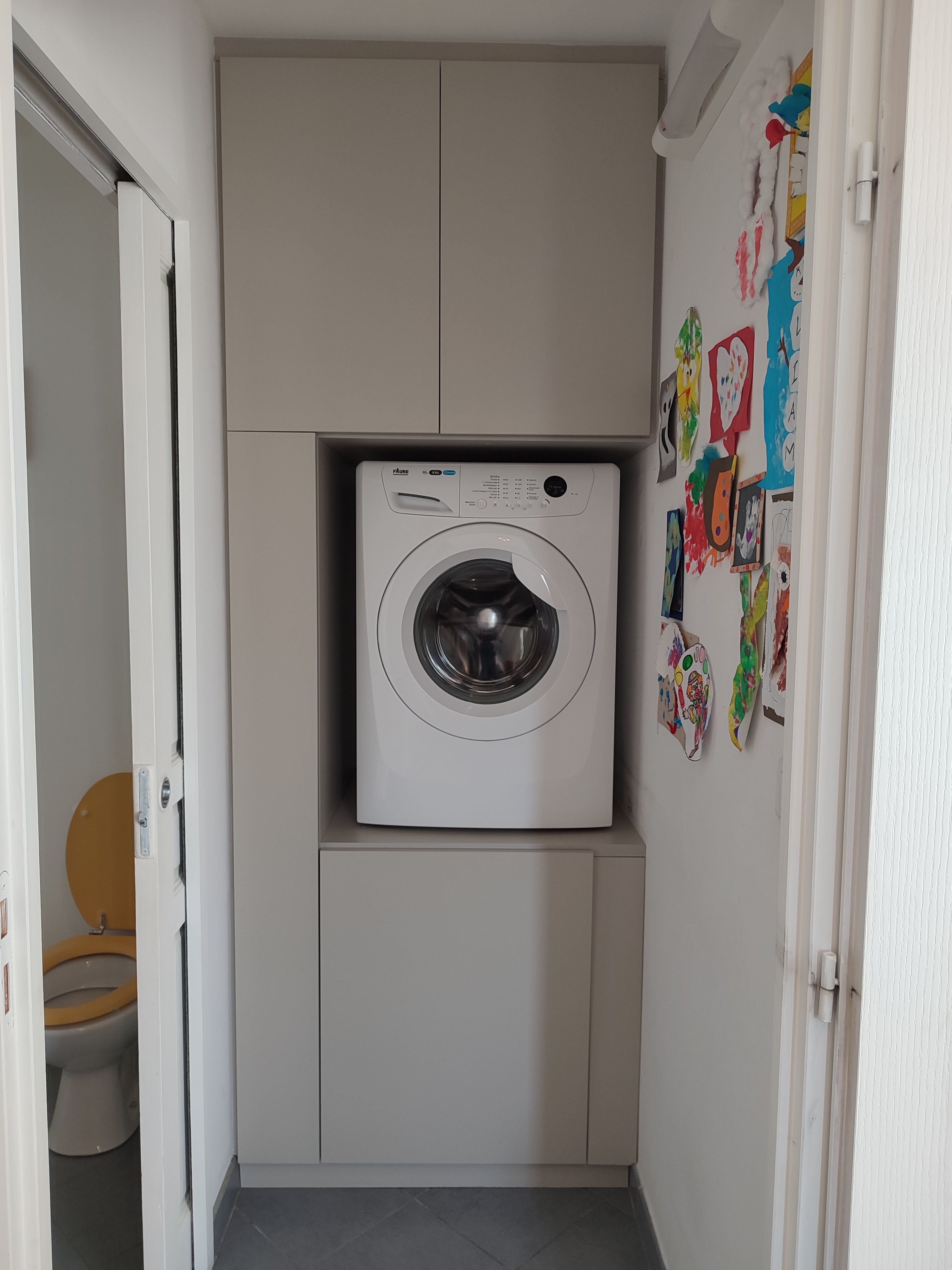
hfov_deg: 56.8
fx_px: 880
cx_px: 476
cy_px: 635
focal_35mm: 24
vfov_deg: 71.6
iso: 121
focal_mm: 5.89
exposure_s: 1/33
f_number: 1.89
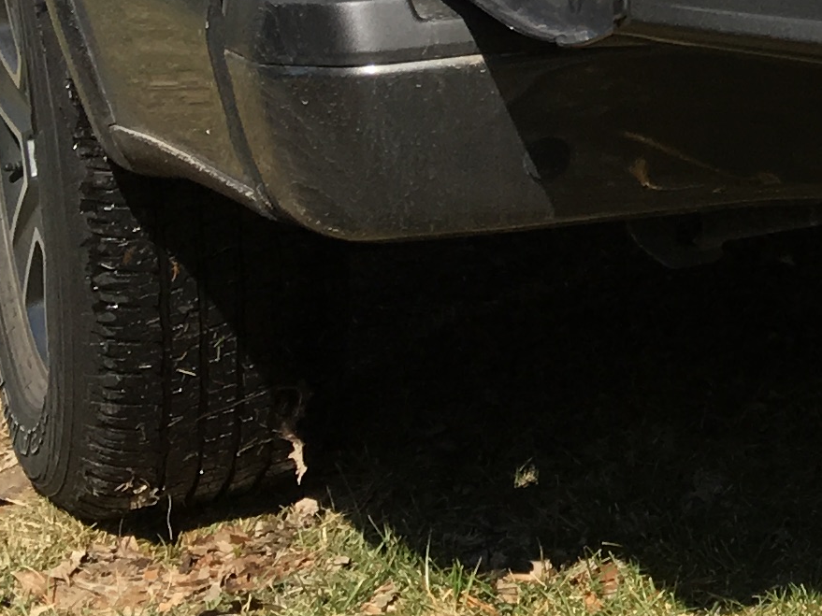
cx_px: 1602
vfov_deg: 10.9
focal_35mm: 133
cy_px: -164
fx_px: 3158
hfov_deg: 13.0
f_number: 2.2
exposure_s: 1/1148
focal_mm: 4.15
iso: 25
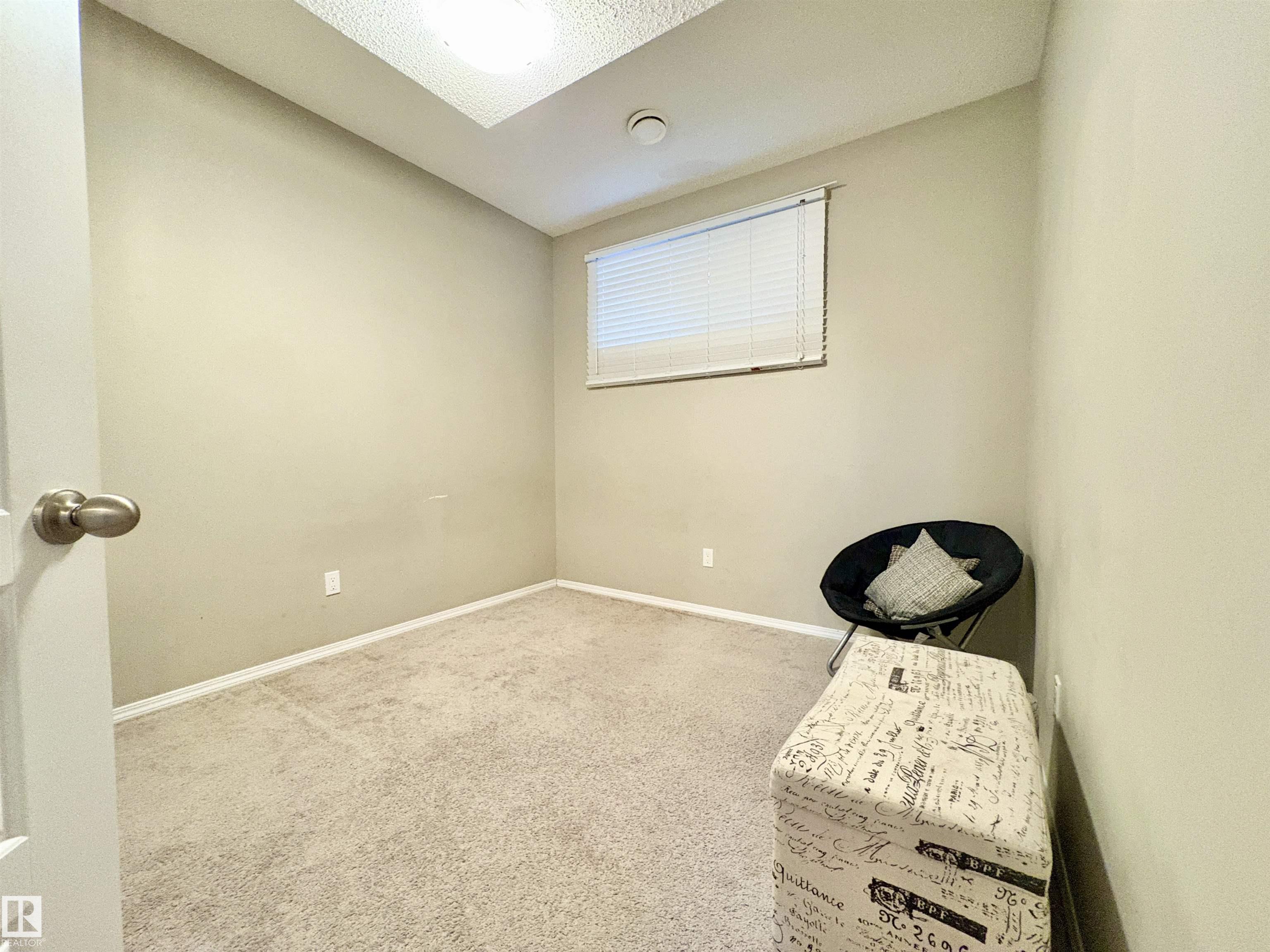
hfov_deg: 102.1
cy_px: 476
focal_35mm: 14
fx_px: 514
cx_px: 635
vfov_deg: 85.7
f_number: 2.2
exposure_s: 1/60
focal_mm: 2.22
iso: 640
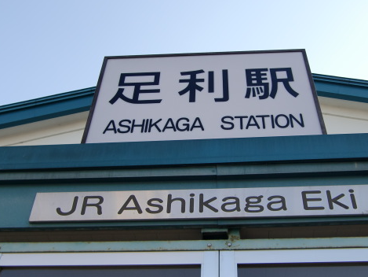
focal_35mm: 45
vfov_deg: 32.2
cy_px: 150
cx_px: 205
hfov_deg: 42.0
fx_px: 479
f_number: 2.7
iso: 64
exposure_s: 1/500
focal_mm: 5.8
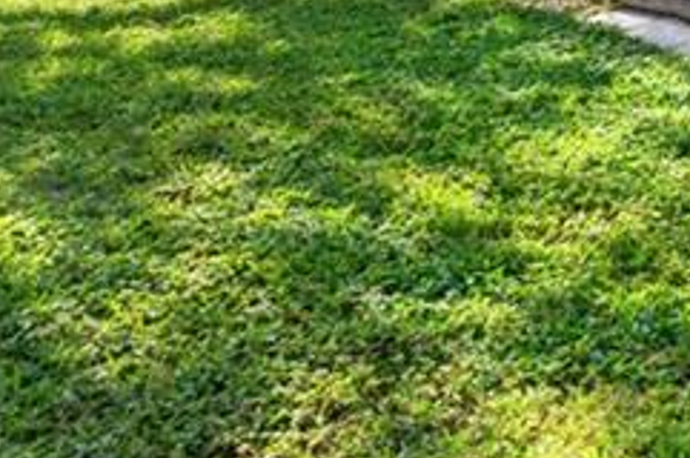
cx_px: 953
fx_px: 1302
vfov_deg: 17.9
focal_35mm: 68
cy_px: -228
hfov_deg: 24.8
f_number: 9
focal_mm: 16
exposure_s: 1/250
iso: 200
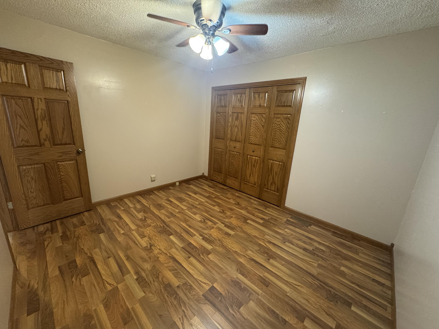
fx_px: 178
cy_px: 164
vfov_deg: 85.7
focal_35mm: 14
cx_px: 220
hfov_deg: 102.1
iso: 500
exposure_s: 1/60
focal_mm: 2.22
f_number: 2.2
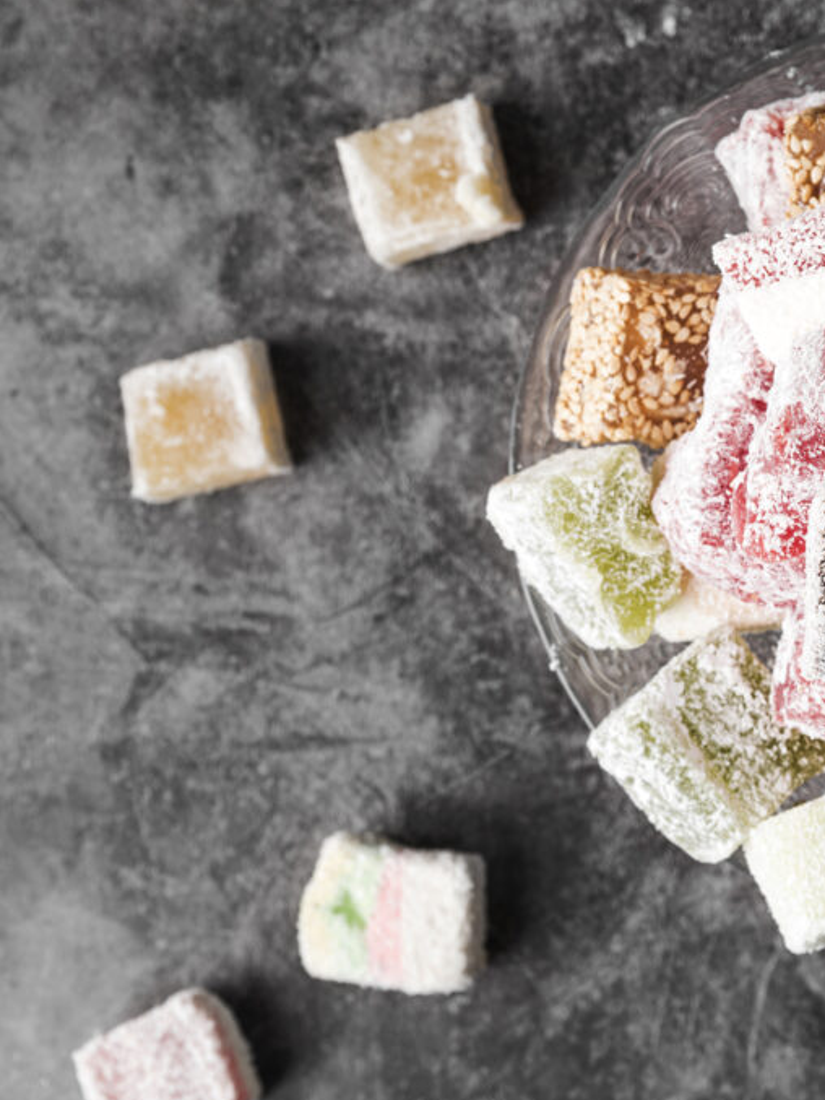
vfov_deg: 24.4
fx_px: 2541
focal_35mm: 80
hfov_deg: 18.3
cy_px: 548
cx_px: 676
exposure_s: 10
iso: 100
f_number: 11
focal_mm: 55
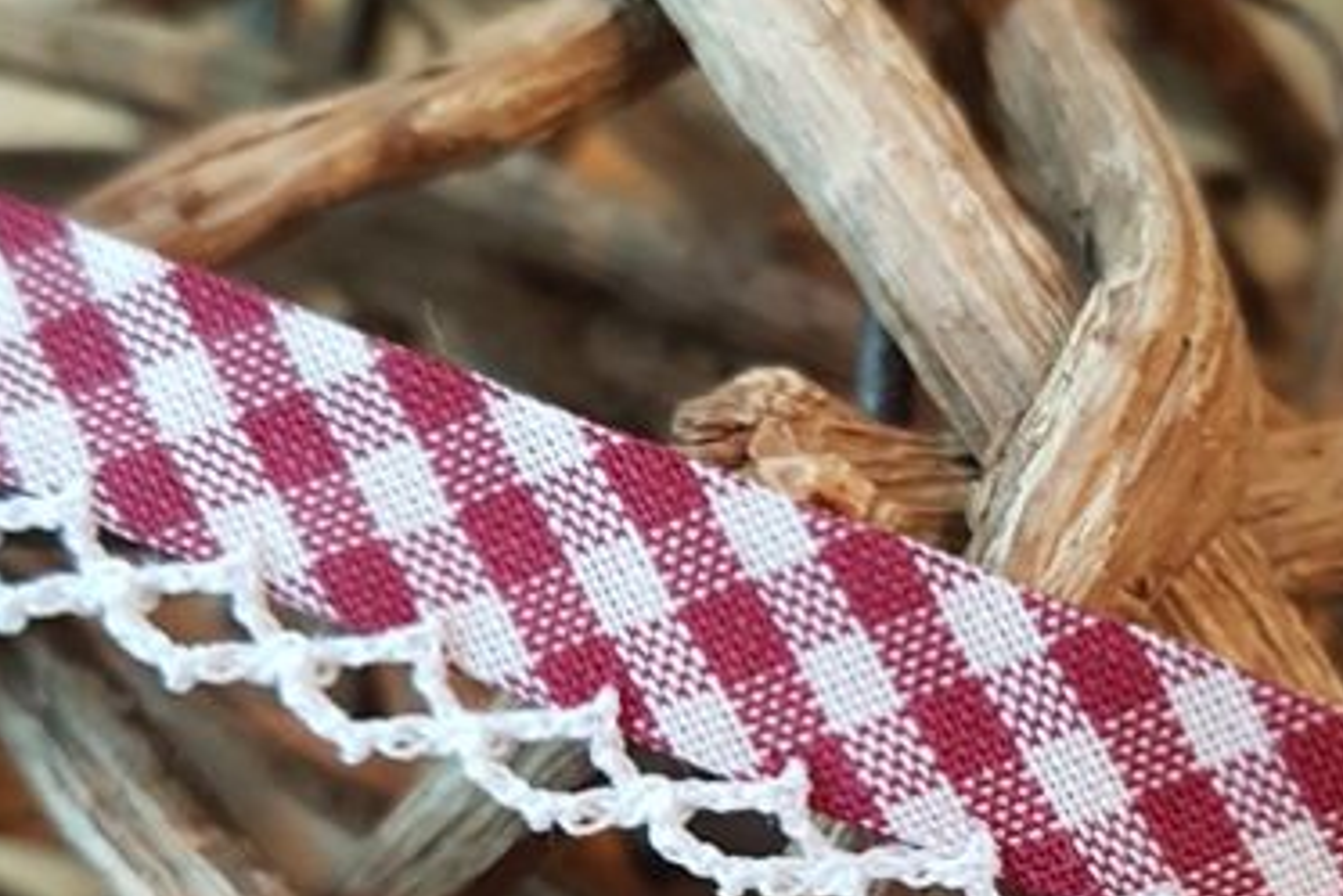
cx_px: 835
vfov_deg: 22.4
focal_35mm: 58
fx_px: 2164
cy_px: 910
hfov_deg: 34.3
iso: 160
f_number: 1.7
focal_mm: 4.2
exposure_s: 1/33
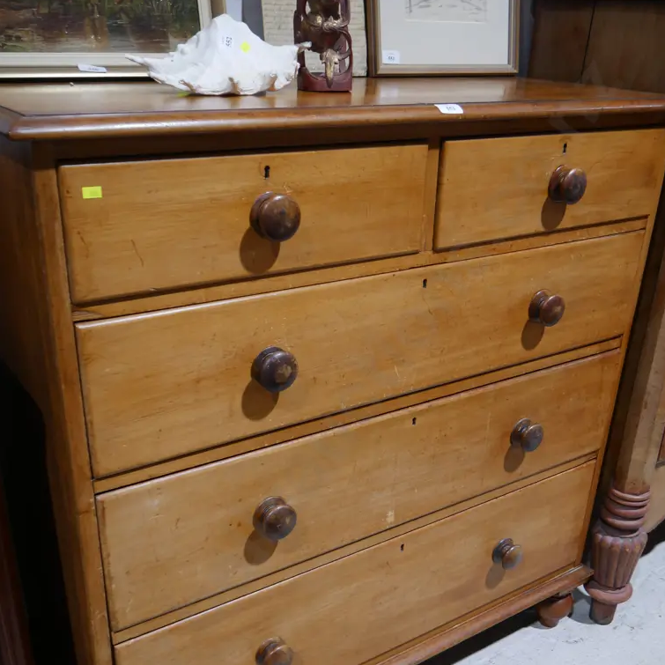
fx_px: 782
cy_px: 432
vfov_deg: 45.5
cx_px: 337
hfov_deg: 46.0
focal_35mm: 36
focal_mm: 15
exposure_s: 1/60
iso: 400
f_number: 3.6
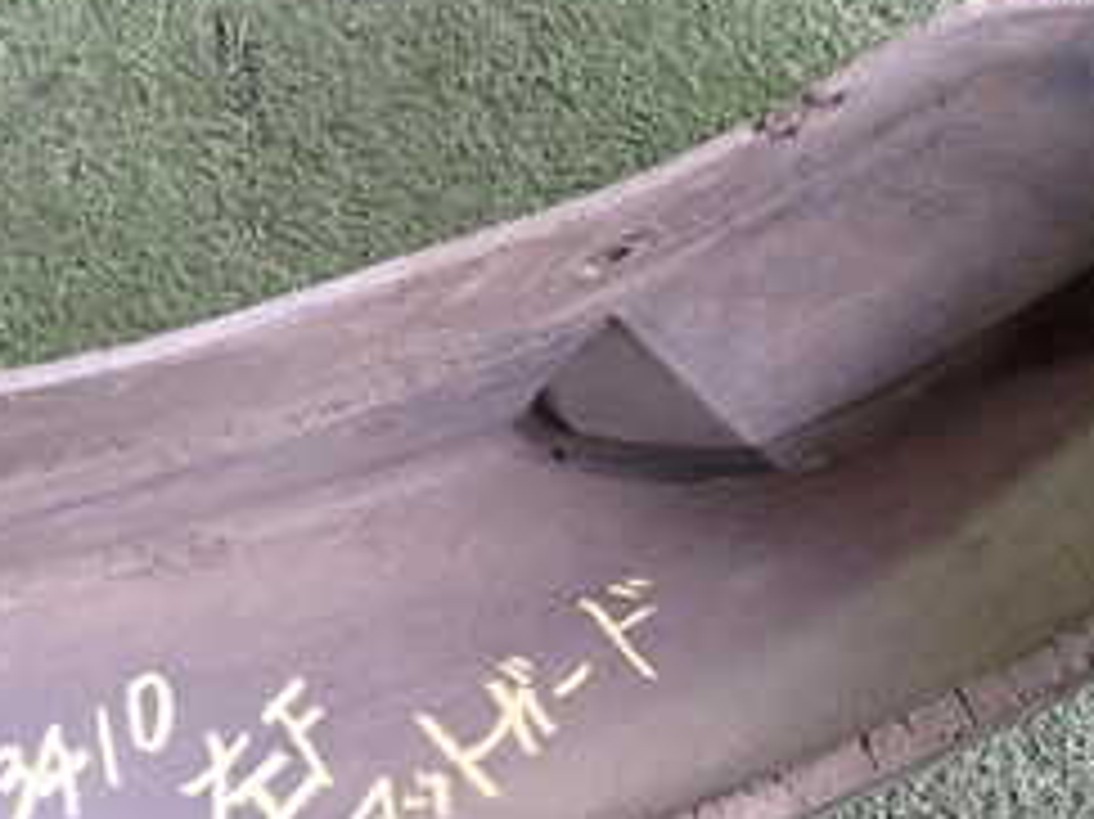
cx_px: 675
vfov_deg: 19.8
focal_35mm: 74
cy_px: 297
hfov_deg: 26.3
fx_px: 2338
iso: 400
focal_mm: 5.4
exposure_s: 1/30
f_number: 2.3
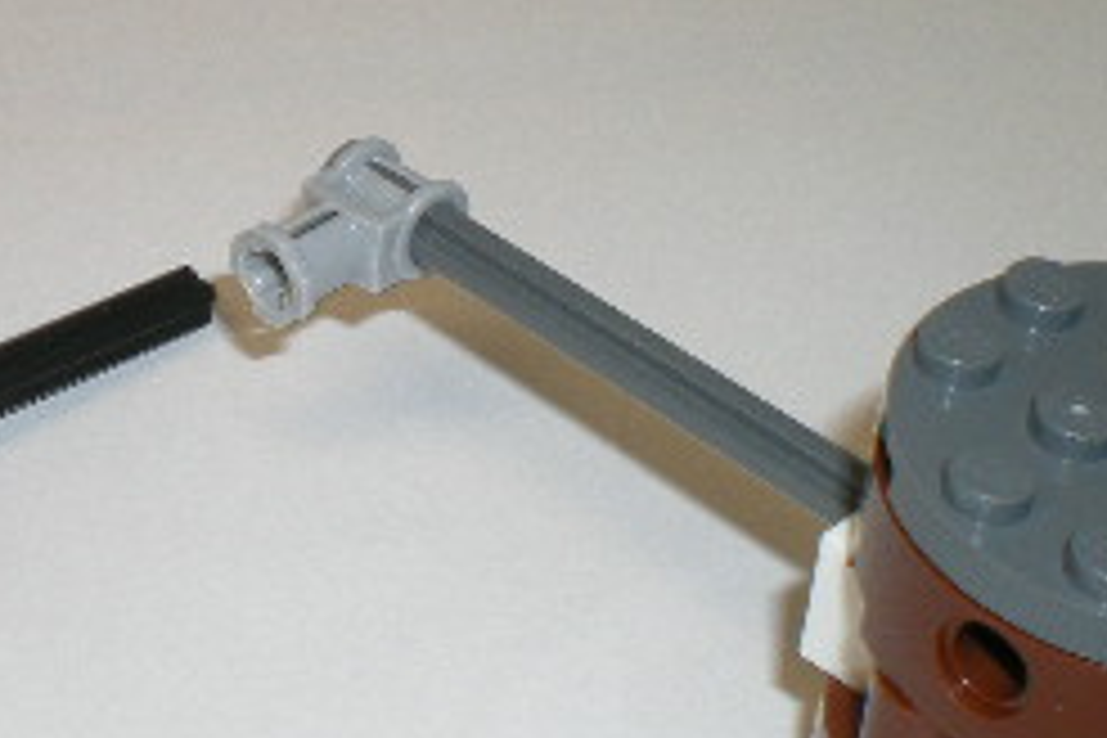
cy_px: 351
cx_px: 198
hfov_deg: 19.6
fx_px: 3167
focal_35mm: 103
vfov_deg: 13.3
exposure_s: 1/30
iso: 64
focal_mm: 6.3
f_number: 4.6
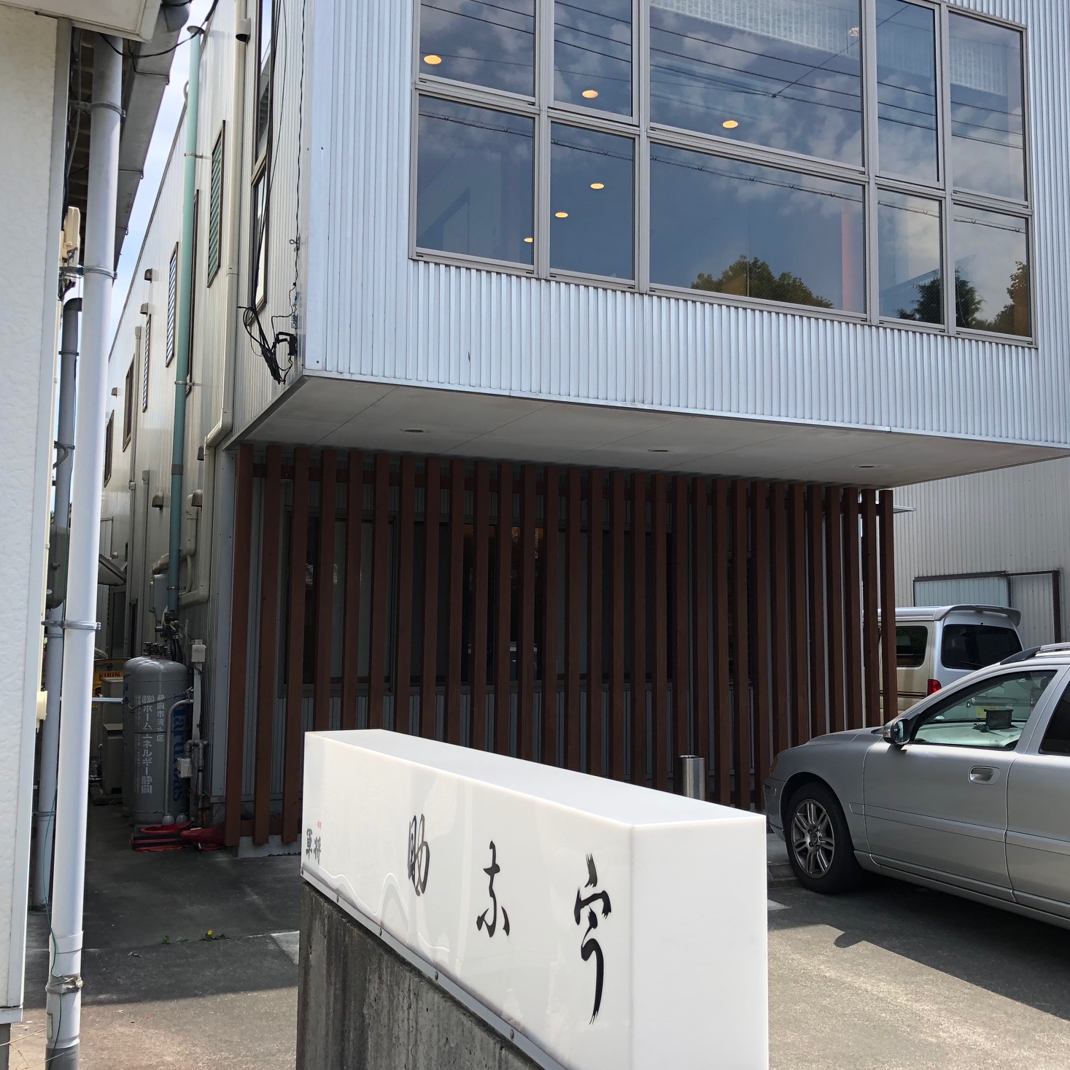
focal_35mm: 34
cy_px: 533
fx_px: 1189
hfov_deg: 48.3
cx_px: 617
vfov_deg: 48.5
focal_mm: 3.99
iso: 20
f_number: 1.8
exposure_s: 1/906
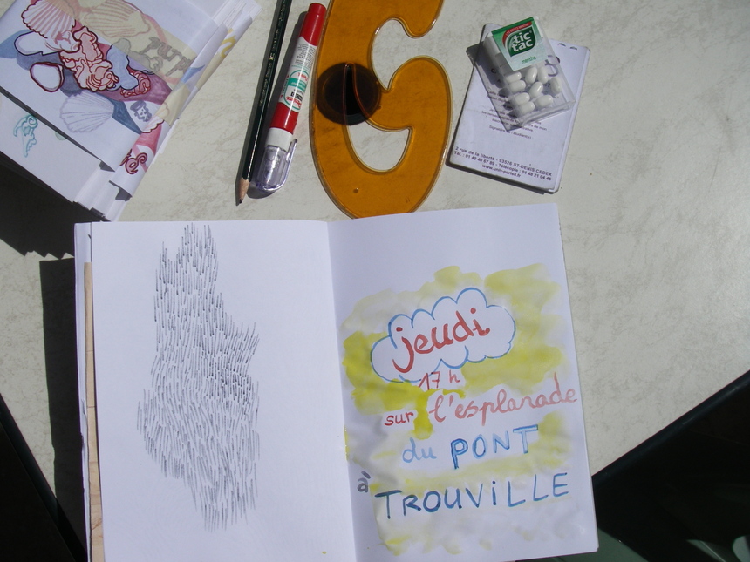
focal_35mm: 38
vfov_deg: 37.7
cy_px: 281
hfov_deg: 49.0
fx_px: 823
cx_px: 375
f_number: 6.6
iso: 80
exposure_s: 1/1250
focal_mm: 6.3
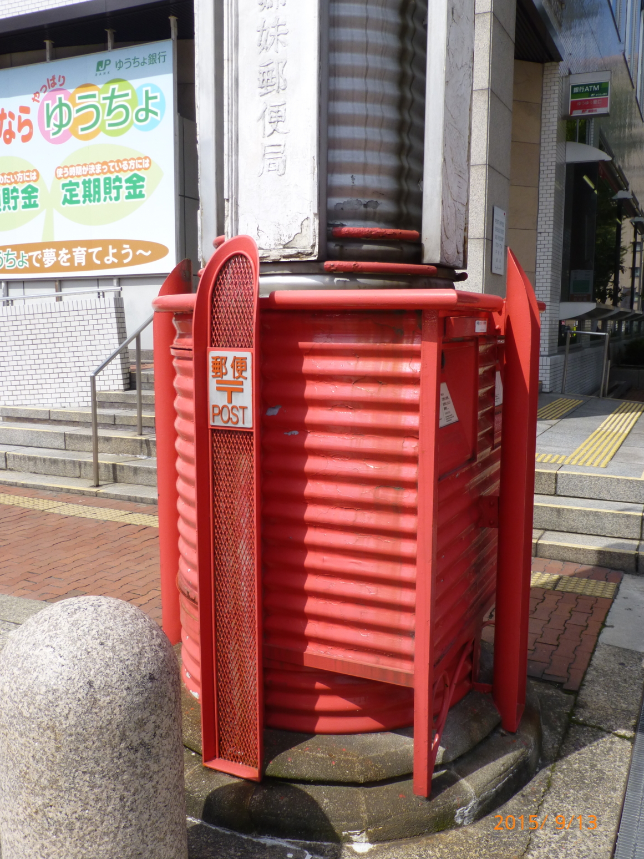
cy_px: 432
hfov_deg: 45.4
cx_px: 321
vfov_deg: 58.4
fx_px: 769
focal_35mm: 31
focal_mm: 5.4
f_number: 4
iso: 100
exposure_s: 1/1000
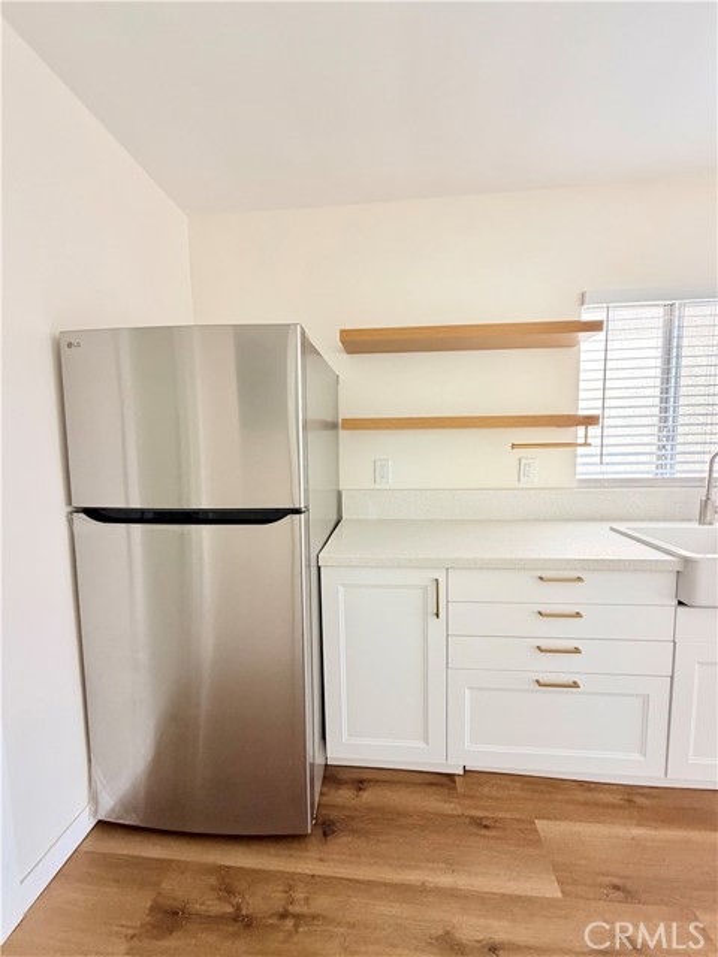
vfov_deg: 102.1
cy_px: 478
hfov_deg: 85.7
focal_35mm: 14
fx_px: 387
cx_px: 359
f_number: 2.2
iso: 320
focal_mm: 2.22
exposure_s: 1/121
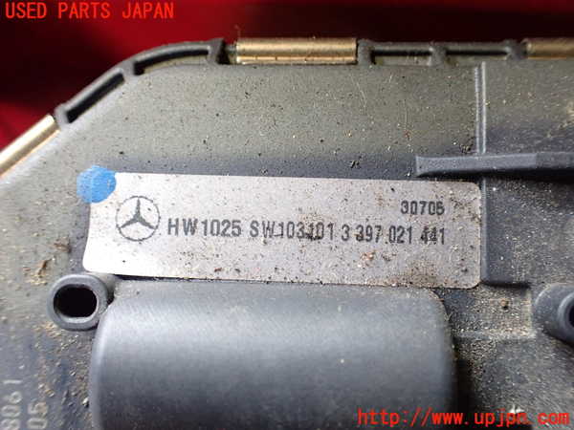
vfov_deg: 46.8
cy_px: 215
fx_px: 497
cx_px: 287
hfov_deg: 60.0
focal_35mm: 30
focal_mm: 5.4
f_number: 2.3
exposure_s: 1/80
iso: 800
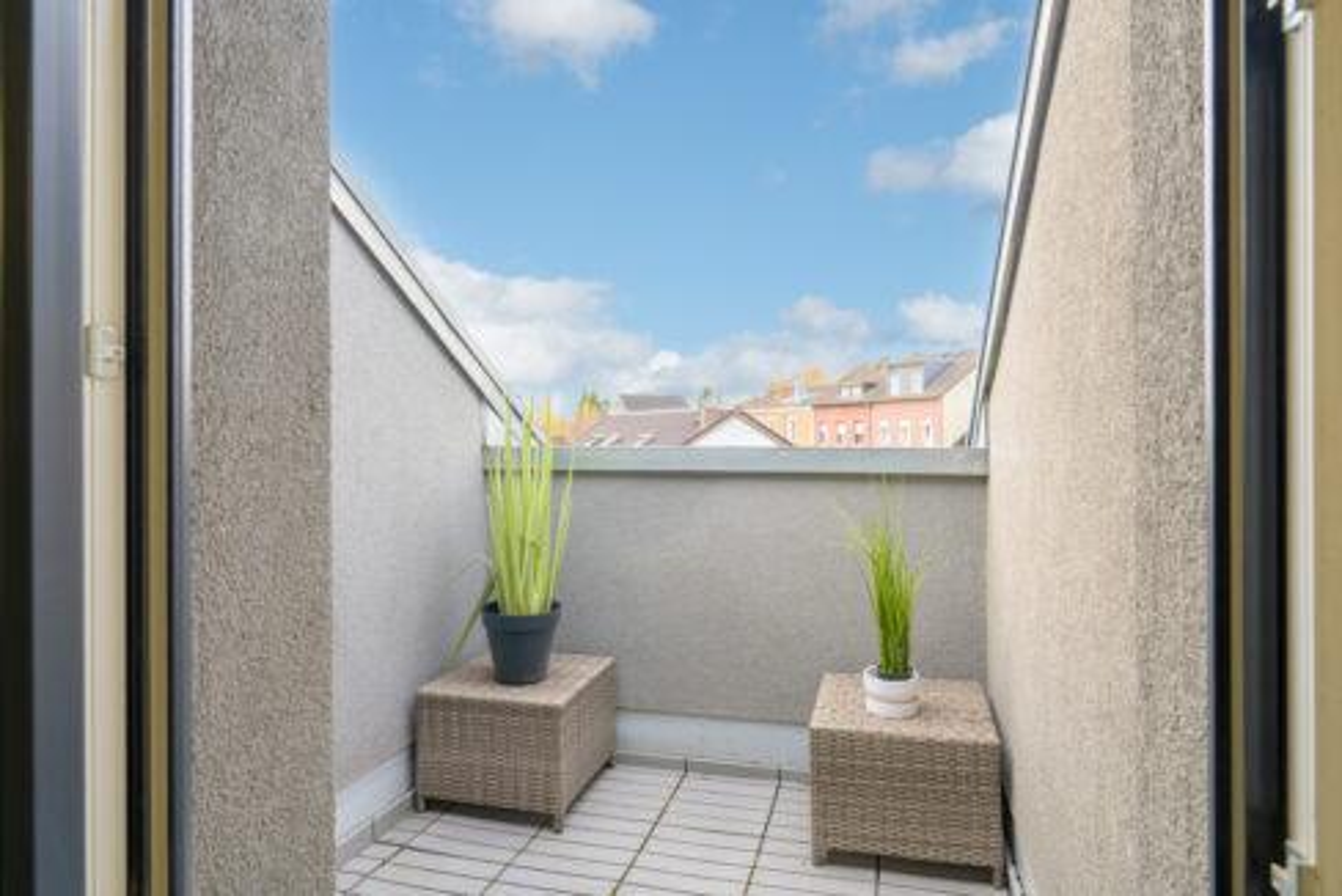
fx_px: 765
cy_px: 448
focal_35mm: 20
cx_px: 671
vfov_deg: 60.8
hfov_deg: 82.5
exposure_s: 1/80
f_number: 9
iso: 200
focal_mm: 20.5
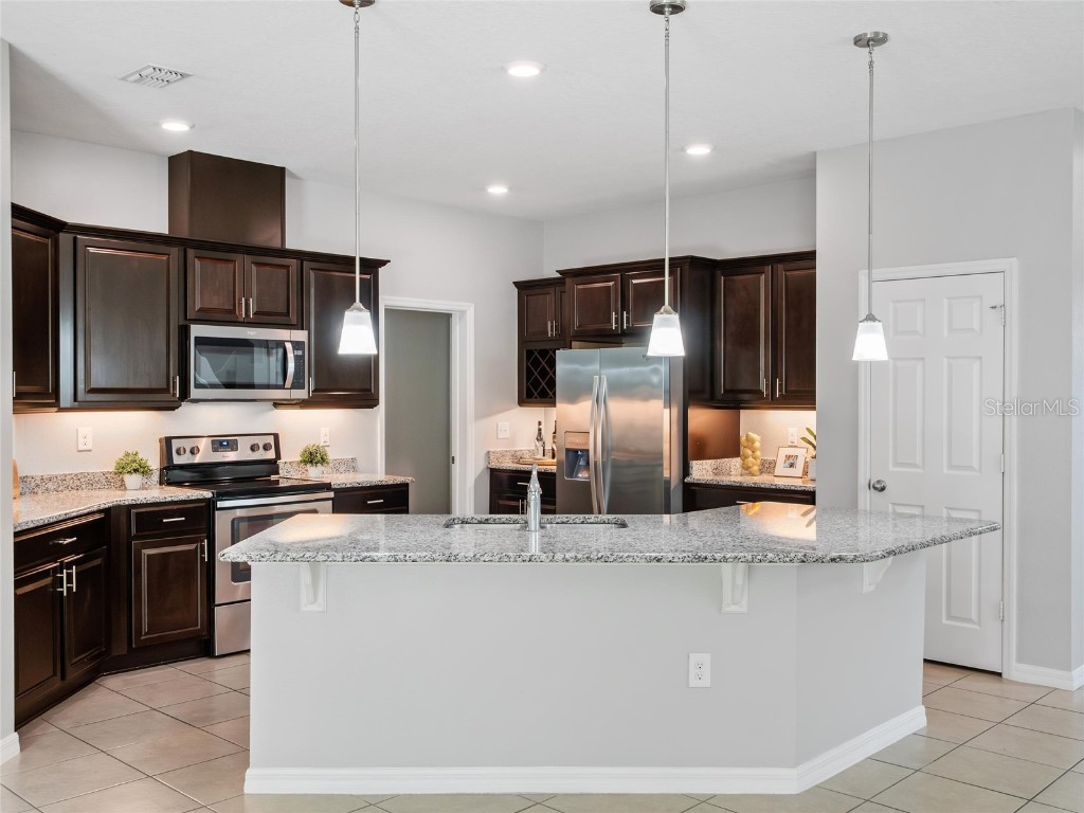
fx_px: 1002
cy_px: 406
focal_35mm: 32
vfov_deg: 44.2
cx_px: 542
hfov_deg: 56.8
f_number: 8
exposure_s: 1/40
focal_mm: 16
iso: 3200
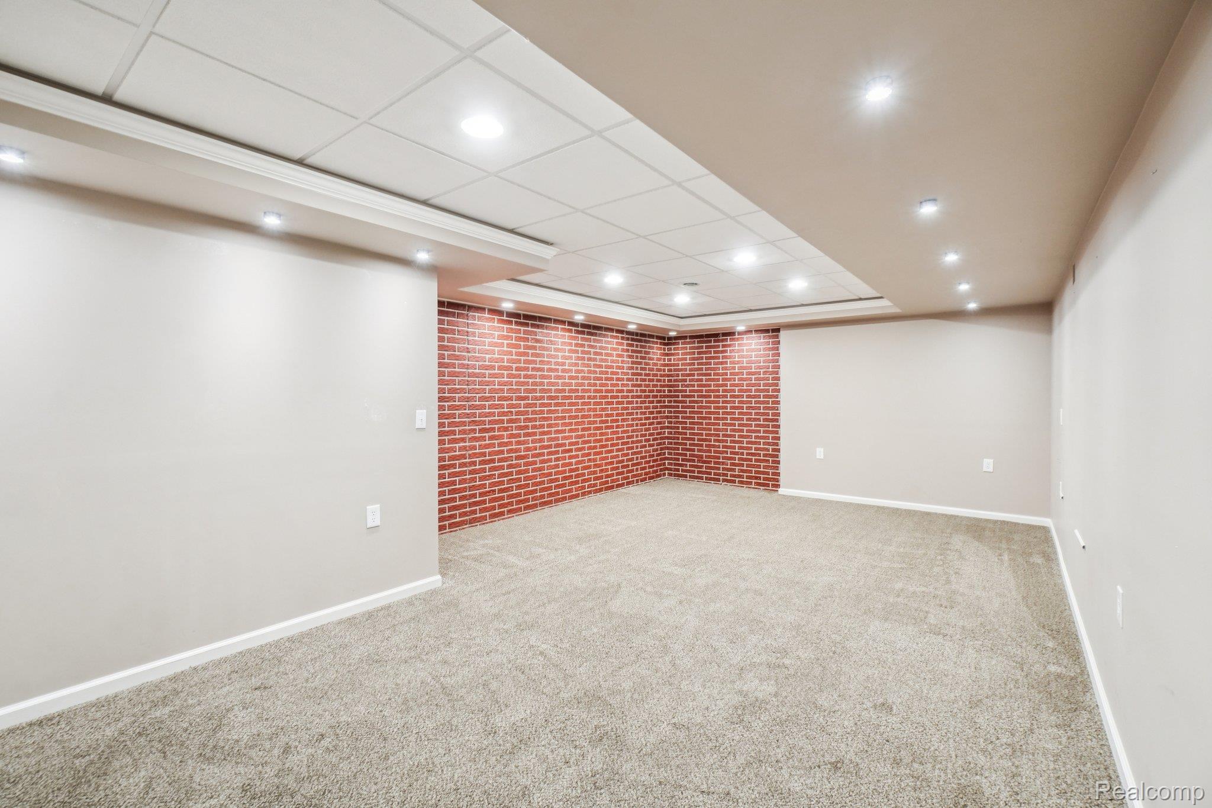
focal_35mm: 15
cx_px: 606
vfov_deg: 77.3
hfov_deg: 100.4
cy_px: 404
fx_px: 505
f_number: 8
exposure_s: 1/3.33
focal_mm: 10
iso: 400
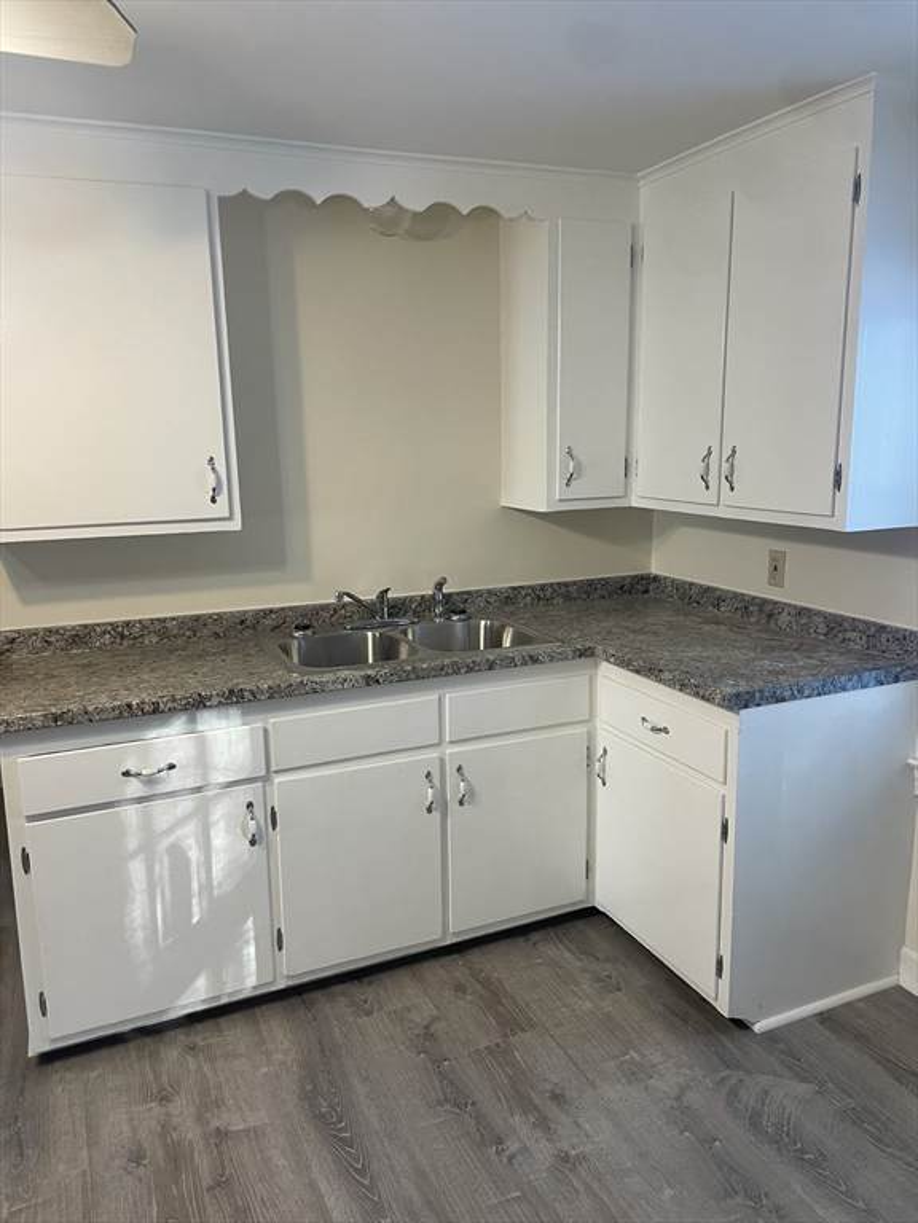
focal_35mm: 26
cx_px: 459
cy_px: 612
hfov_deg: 53.1
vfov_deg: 67.3
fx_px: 919
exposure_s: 1/60
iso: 80
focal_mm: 4.2
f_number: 1.6
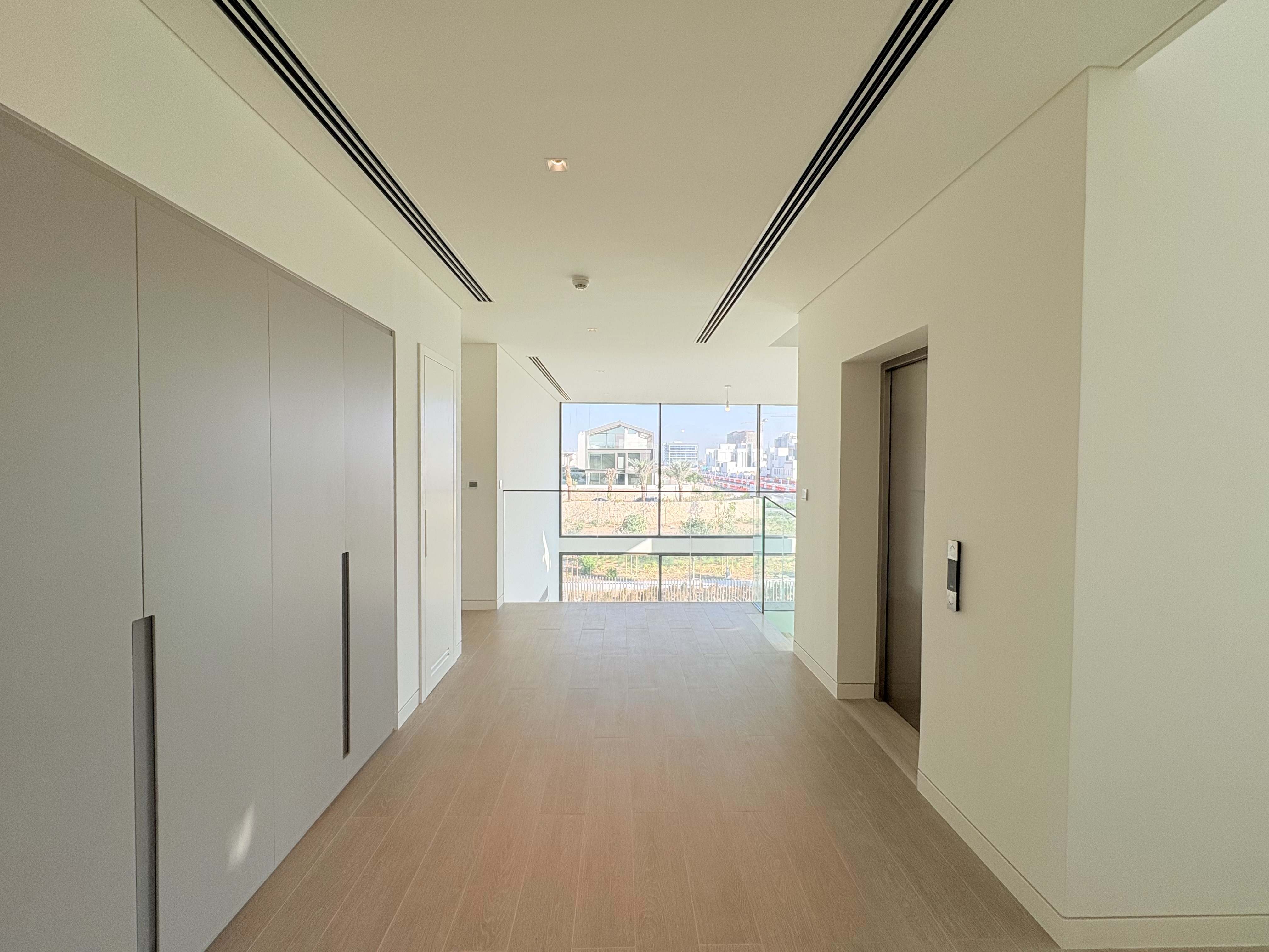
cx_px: 634
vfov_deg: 85.7
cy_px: 476
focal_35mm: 14
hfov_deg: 102.1
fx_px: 513
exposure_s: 1/700
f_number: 2.2
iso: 40
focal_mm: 2.22
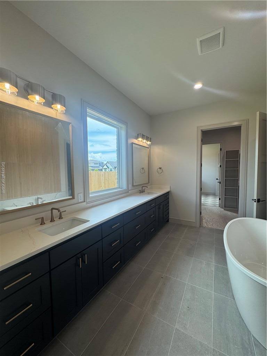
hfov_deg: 85.7
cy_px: 178
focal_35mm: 14
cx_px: 134
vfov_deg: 102.1
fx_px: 144
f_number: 2.2
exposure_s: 1/141
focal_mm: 2.22
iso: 40
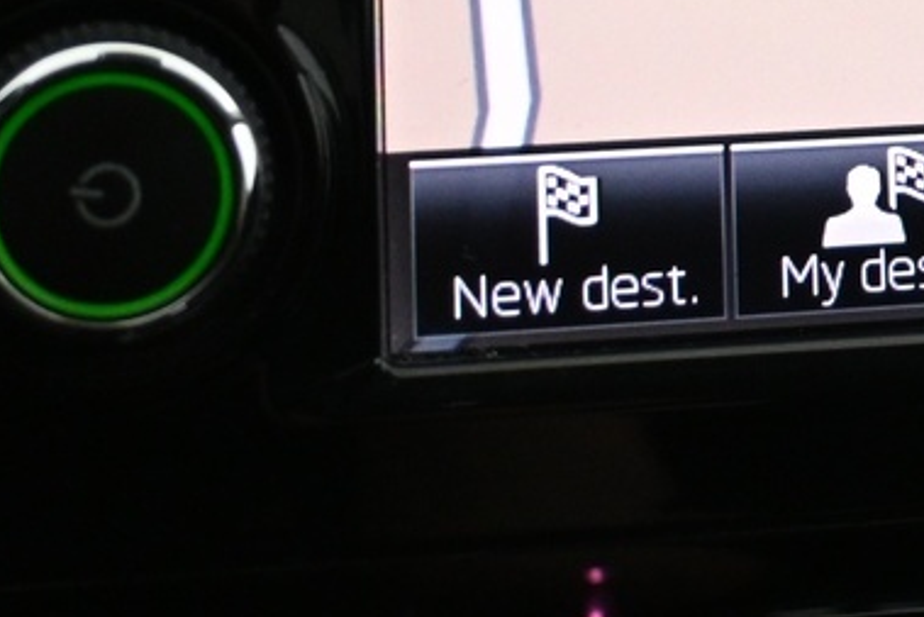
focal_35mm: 144
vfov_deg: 9.2
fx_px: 3702
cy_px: -376
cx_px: 1165
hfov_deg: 13.7
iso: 1600
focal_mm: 22.5
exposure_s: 1/40
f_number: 4
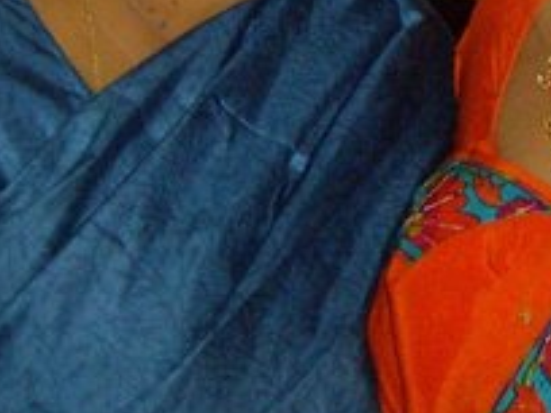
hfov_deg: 15.7
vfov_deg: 12.0
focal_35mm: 119
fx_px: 1894
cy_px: -162
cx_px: 724
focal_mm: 6.2
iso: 400
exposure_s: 1/40
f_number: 2.7
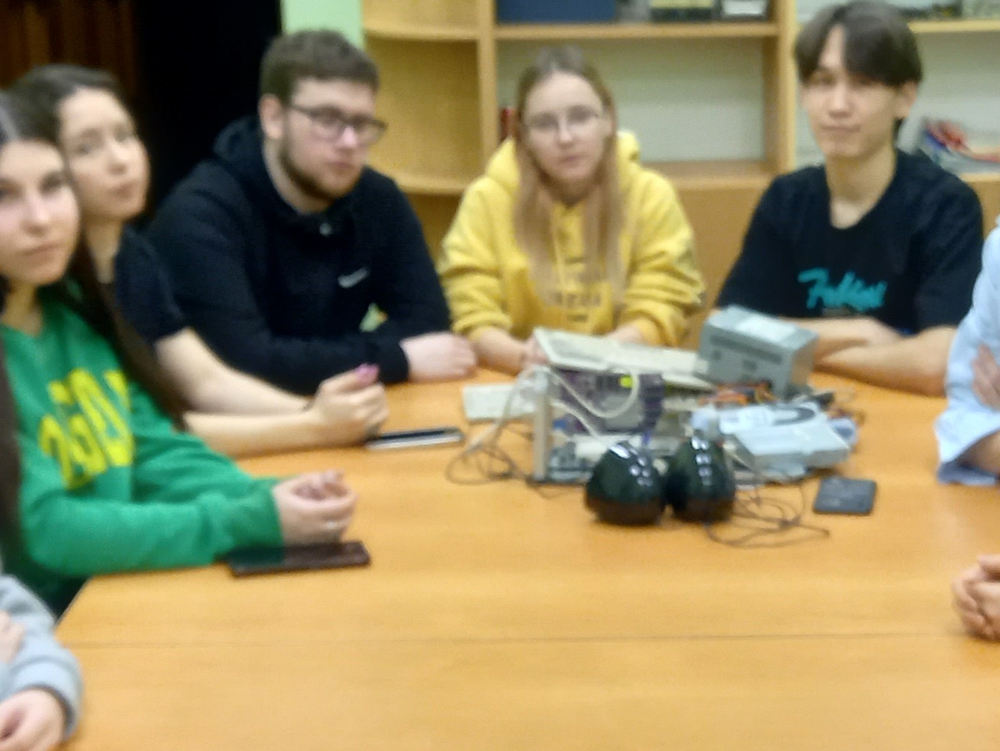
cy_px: 379
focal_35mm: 74
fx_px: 2138
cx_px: 680
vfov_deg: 19.9
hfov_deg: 26.2
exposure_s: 1/60
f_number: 2
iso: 200
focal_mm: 4.6
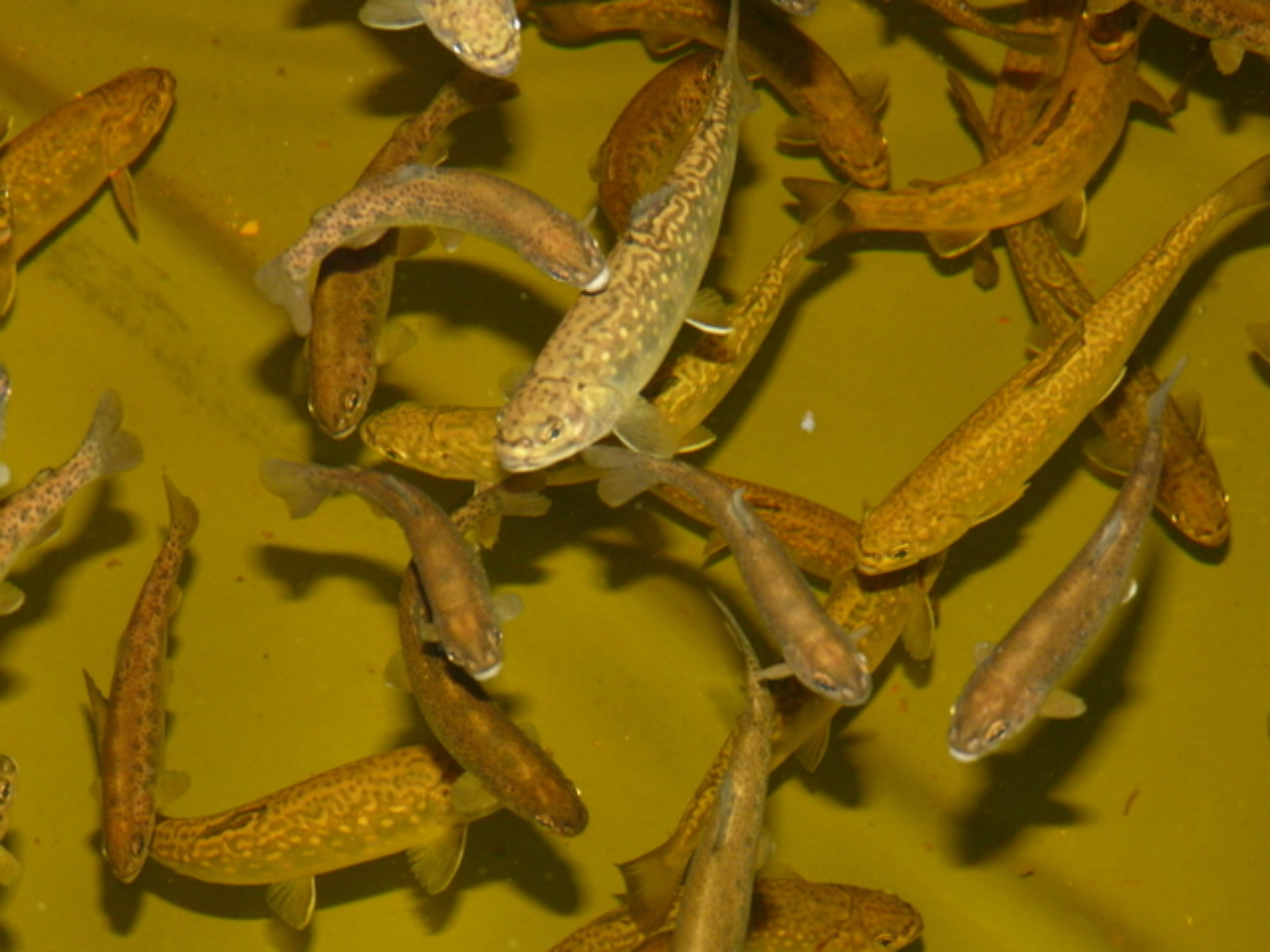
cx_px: 635
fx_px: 3999
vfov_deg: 13.6
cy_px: 476
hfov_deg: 18.0
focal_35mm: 109
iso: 320
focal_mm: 18
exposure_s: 1/60
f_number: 3.6
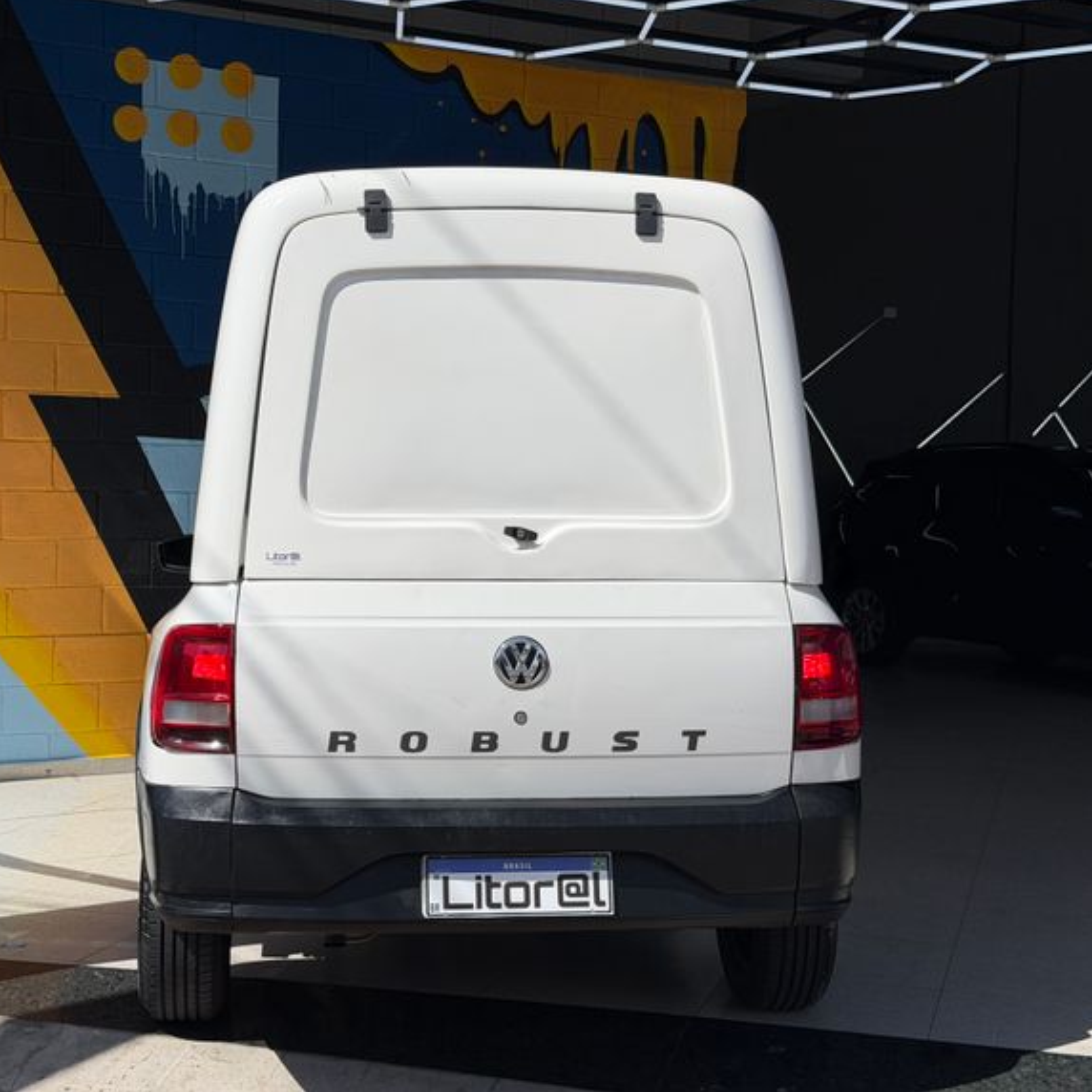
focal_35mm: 57
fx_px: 2034
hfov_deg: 30.0
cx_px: 502
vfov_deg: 30.0
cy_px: 544
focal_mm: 6.76
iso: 64
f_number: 1.78
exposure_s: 1/11364
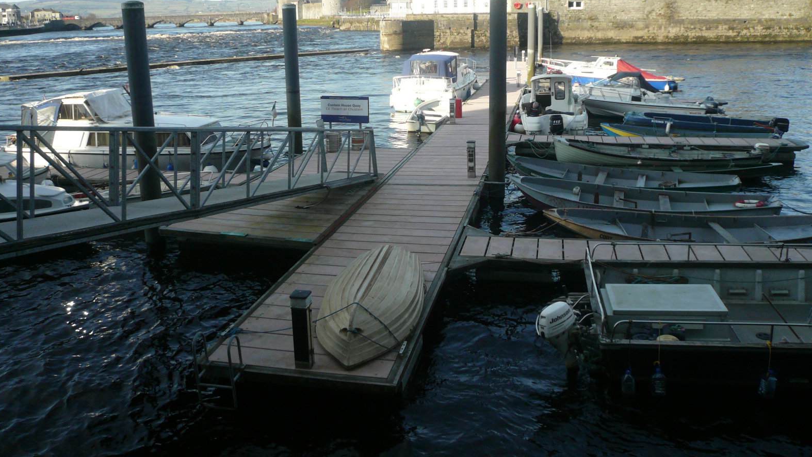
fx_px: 668
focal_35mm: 31
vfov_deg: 37.6
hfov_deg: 62.6
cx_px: 400
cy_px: 172
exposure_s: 1/640
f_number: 2.8
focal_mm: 4.6
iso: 100
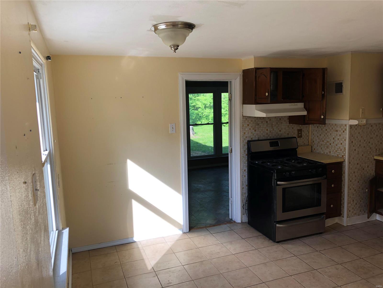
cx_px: 192
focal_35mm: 28
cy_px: 144
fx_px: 310
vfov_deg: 49.7
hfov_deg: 63.4
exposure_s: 1/120
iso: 25
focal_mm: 4
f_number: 1.8
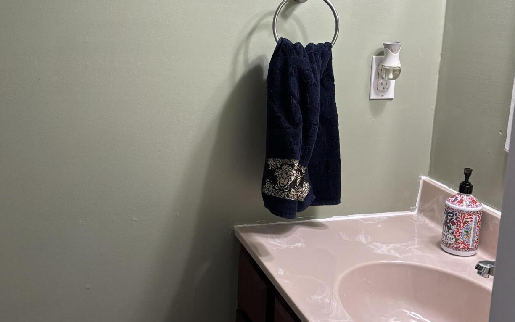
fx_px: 632
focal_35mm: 45
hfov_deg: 44.3
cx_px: 228
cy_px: 104
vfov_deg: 28.4
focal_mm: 5.96
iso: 125
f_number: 1.6
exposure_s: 1/60
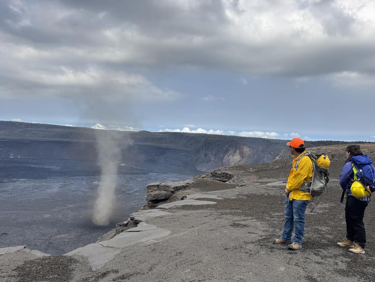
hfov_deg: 59.9
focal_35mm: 30
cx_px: 200
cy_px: 162
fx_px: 325
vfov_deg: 46.7
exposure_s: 1/4049
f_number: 1.78
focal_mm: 6.76
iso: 80
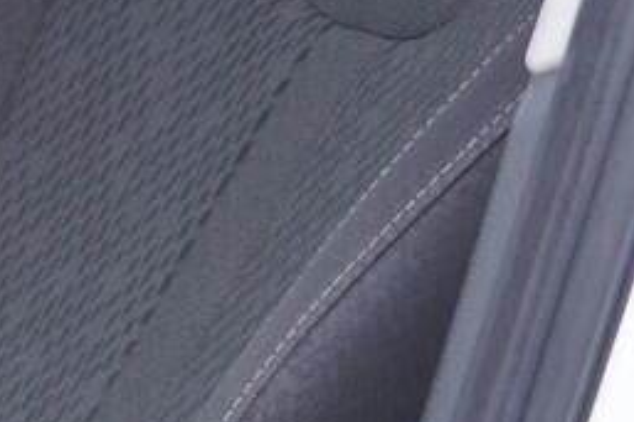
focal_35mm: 202
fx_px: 3555
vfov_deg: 6.8
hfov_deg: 9.0
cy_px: 220
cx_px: -965
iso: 200
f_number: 2.8
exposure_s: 1/40
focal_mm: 24
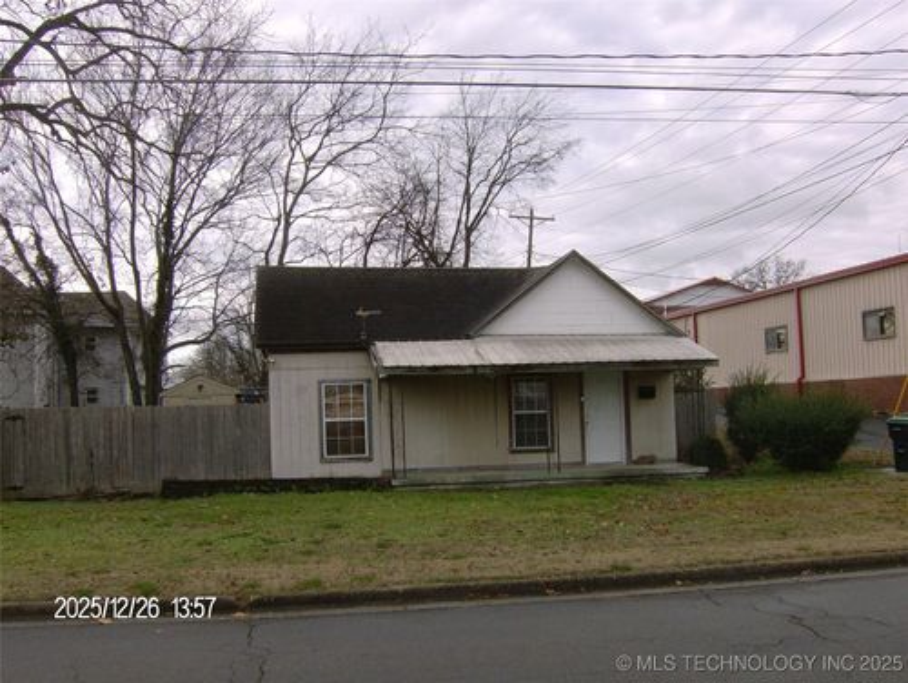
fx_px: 945
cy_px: 342
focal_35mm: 36
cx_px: 454
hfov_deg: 51.3
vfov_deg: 39.7
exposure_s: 1/227
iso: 100
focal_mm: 6
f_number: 4.7
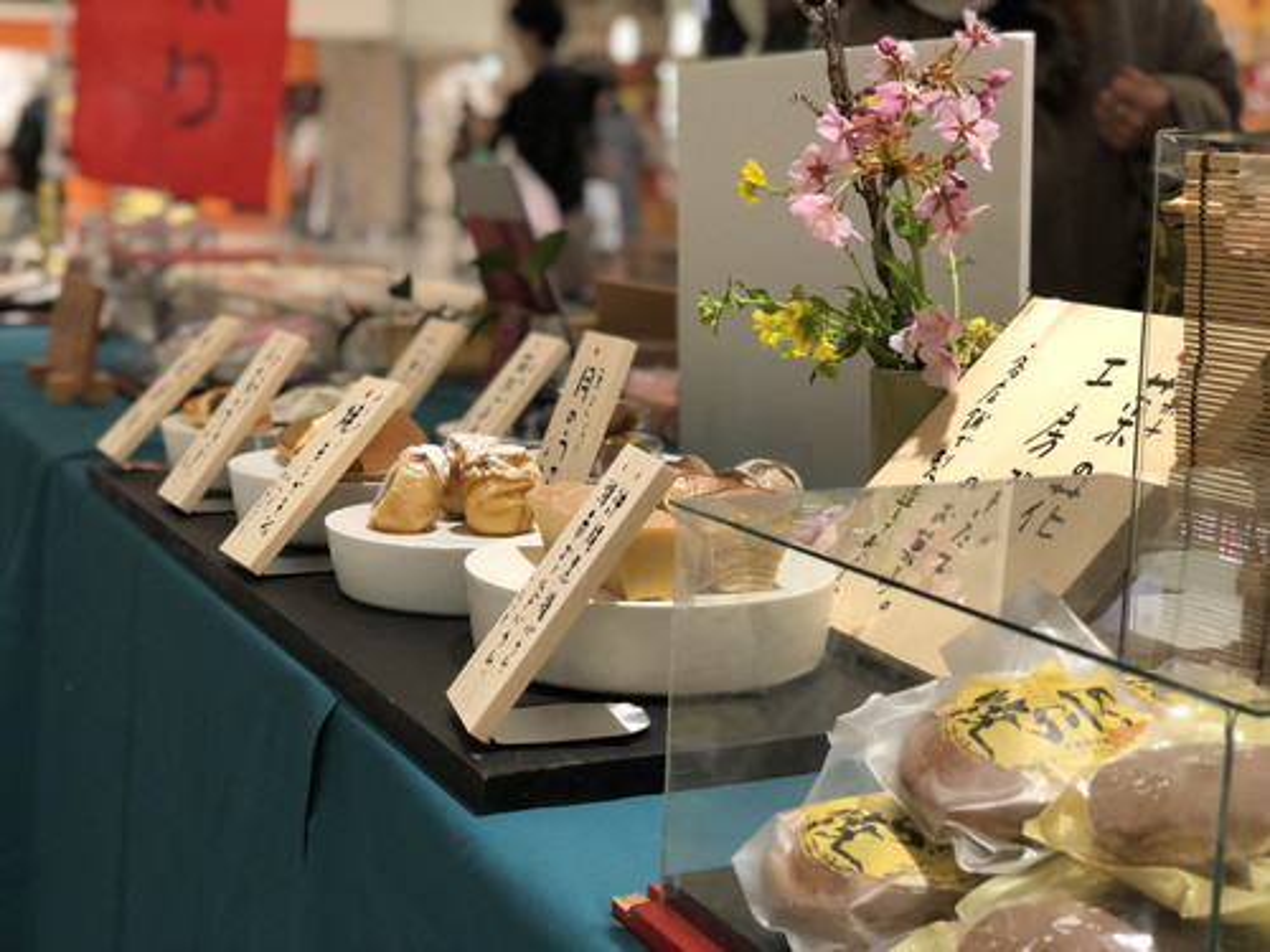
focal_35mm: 52
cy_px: 476
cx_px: 635
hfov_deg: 36.8
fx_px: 1908
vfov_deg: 28.0
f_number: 2.4
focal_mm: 6
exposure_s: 1/50
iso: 100
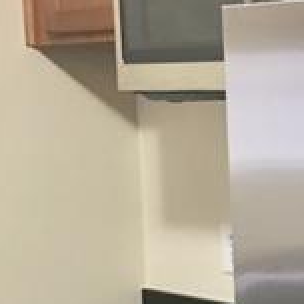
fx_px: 1073
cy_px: 266
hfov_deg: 15.6
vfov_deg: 16.0
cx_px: 342
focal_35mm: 108
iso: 80
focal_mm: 4.15
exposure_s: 1/10
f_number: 2.2
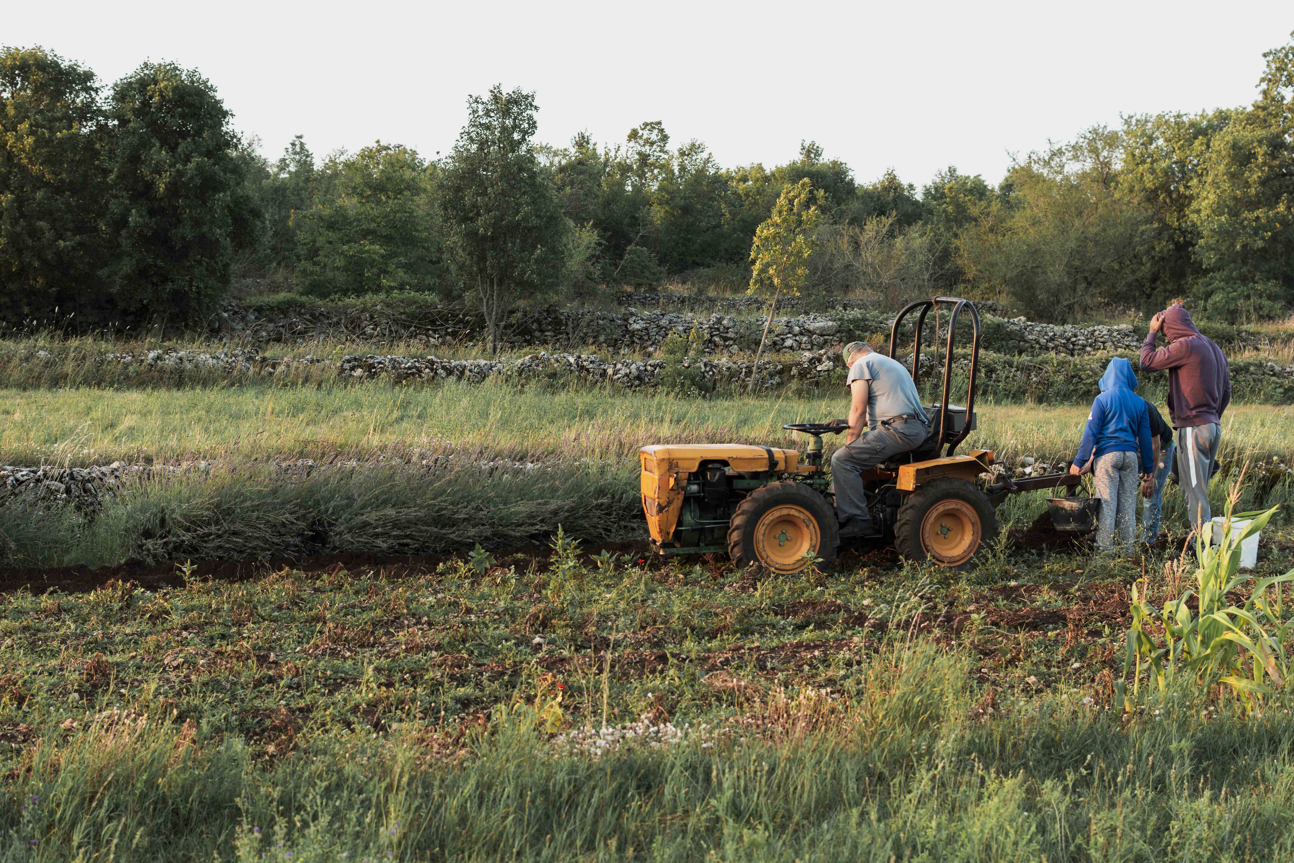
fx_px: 1887
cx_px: 647
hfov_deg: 37.9
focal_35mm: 52
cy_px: 432
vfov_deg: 25.8
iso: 100
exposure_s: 1/320
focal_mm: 35
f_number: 3.5
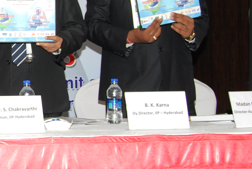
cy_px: 36
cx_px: -110
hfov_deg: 16.4
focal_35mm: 115
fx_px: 806
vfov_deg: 11.9
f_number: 5
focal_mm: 26
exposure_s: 1/100
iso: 400
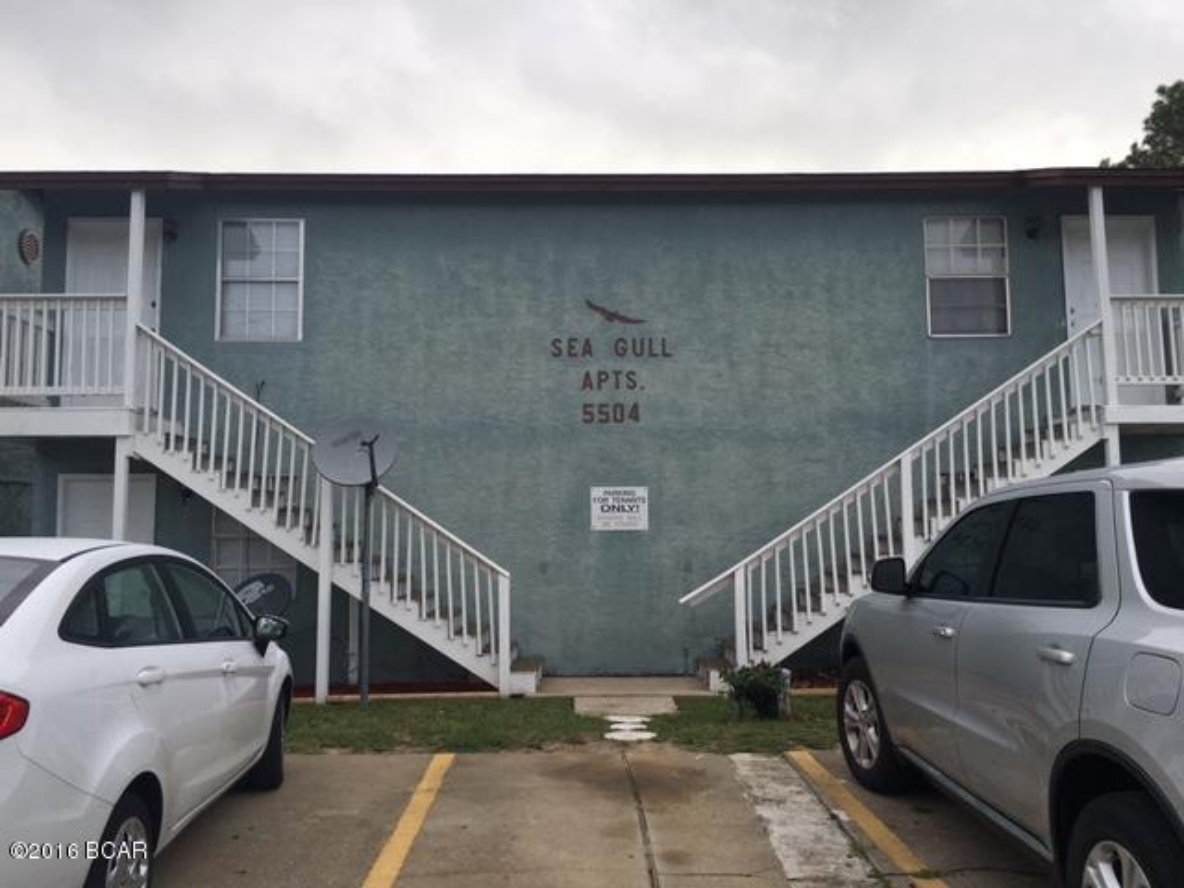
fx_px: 992
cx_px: 592
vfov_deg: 48.2
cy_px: 444
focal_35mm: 29
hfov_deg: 61.7
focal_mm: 4.15
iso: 25
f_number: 2.2
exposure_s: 1/343
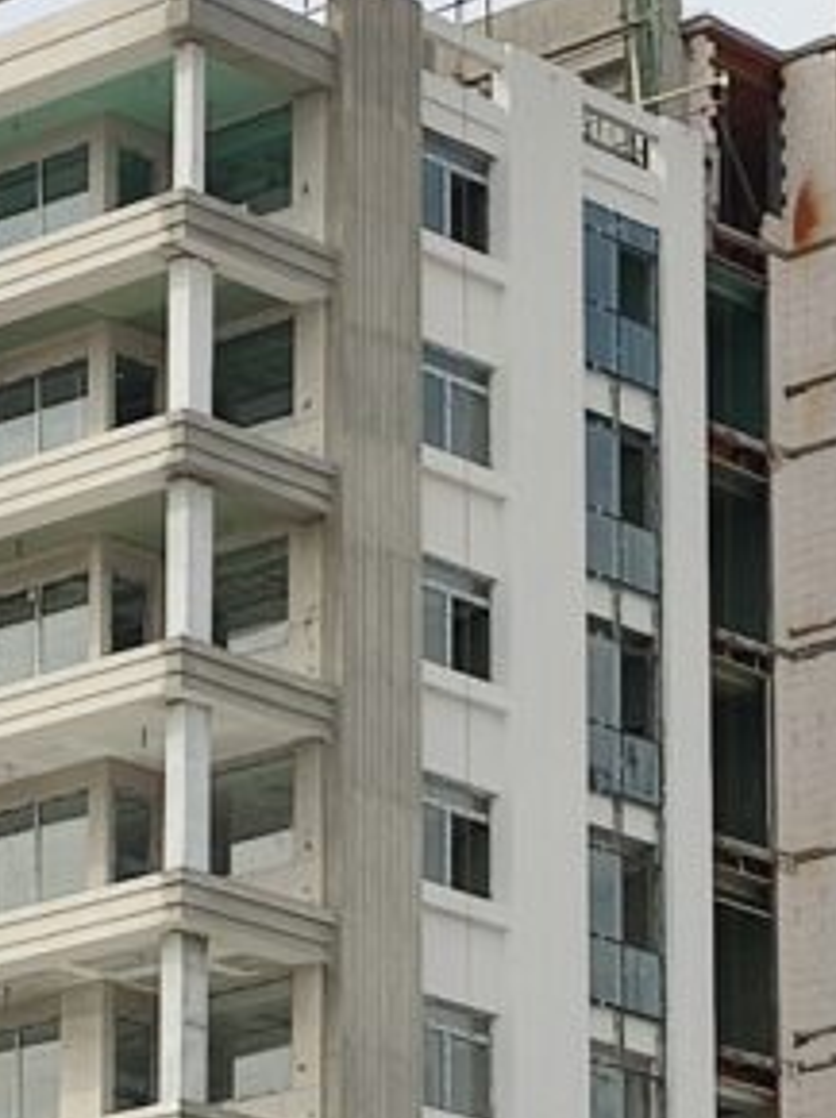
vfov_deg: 10.4
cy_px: 1010
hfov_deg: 7.8
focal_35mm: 190
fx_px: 6127
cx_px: 493
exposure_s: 1/1127
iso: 50
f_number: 1.79
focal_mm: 4.71
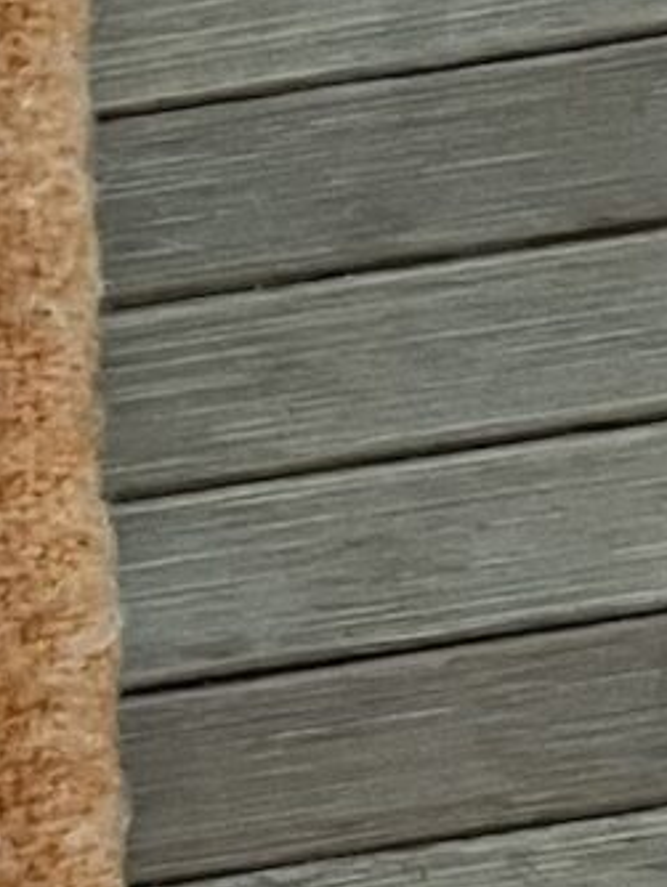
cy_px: 1516
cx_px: -1241
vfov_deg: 9.5
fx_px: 5106
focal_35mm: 199
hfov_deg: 6.8
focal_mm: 5.1
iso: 250
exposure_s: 1/60
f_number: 1.6
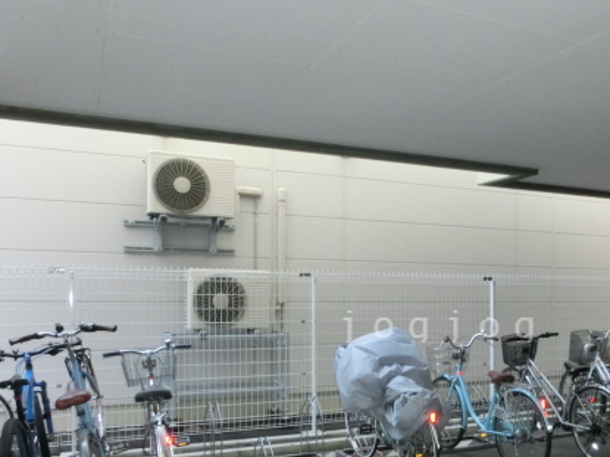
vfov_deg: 38.0
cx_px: 441
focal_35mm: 37
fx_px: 652
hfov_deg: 48.6
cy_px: 325
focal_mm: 4.24
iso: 400
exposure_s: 1/80
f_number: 3
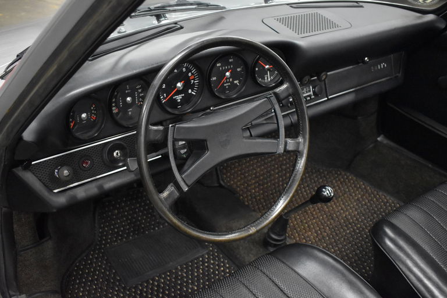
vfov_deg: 35.5
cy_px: 149
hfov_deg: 51.3
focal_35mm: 38
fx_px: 466
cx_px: 224
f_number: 4
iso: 4500
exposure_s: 1/125
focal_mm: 25
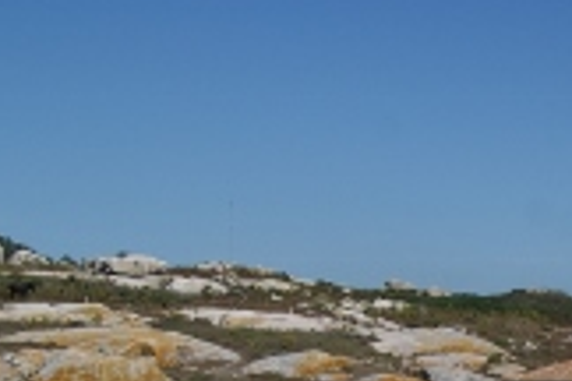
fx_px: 1621
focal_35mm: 102
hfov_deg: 19.6
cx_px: 540
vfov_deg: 13.1
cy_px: 459
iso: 100
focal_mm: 20
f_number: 10
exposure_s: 1/400
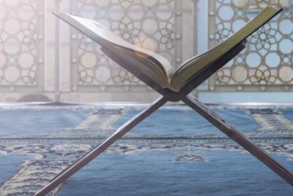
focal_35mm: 76
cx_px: 191
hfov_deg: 26.5
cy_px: 71
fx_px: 619
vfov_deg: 17.9
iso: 1000
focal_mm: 28
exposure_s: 1/60
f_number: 4
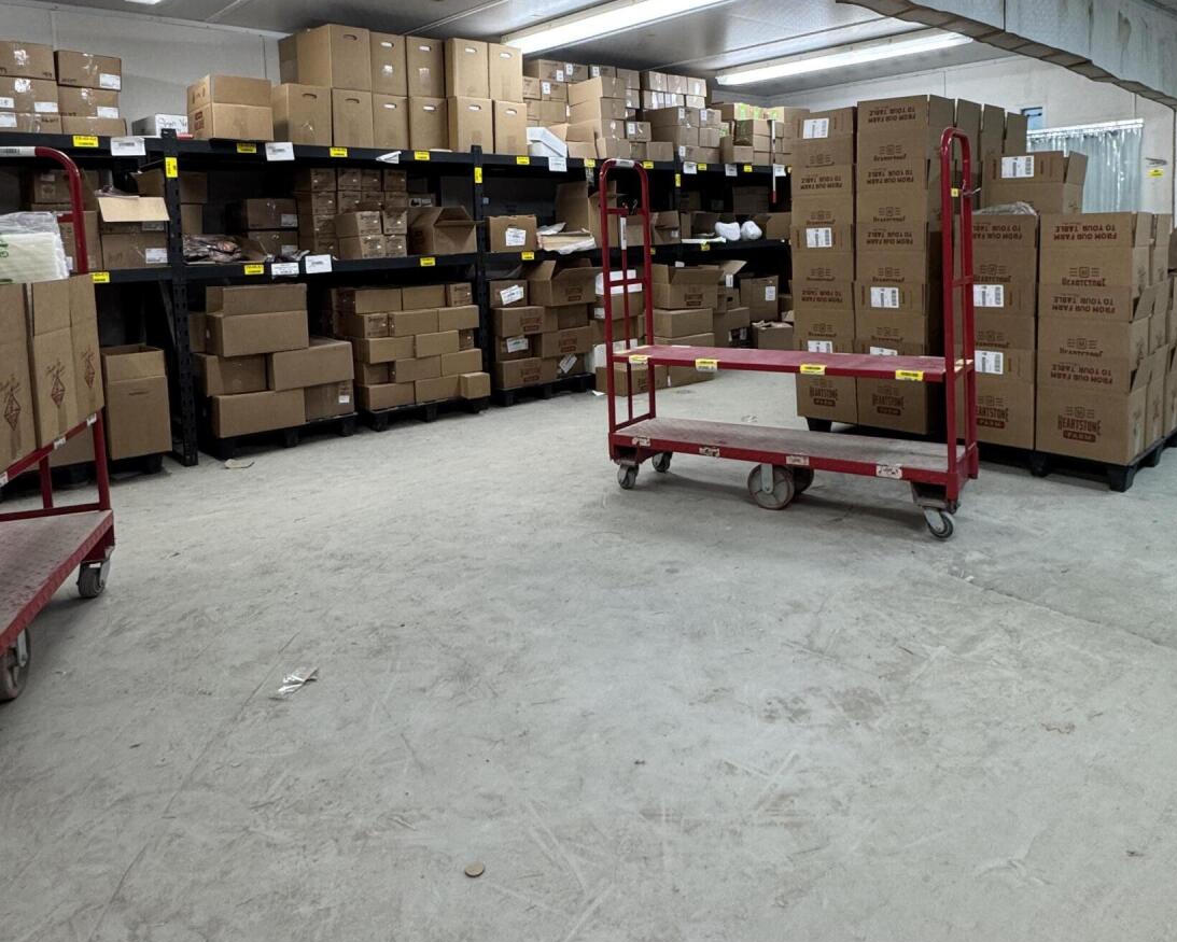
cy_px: 293
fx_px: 871
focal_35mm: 25
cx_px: 653
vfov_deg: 55.3
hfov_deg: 67.9
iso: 200
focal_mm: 2.22
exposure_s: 1/120
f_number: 2.2
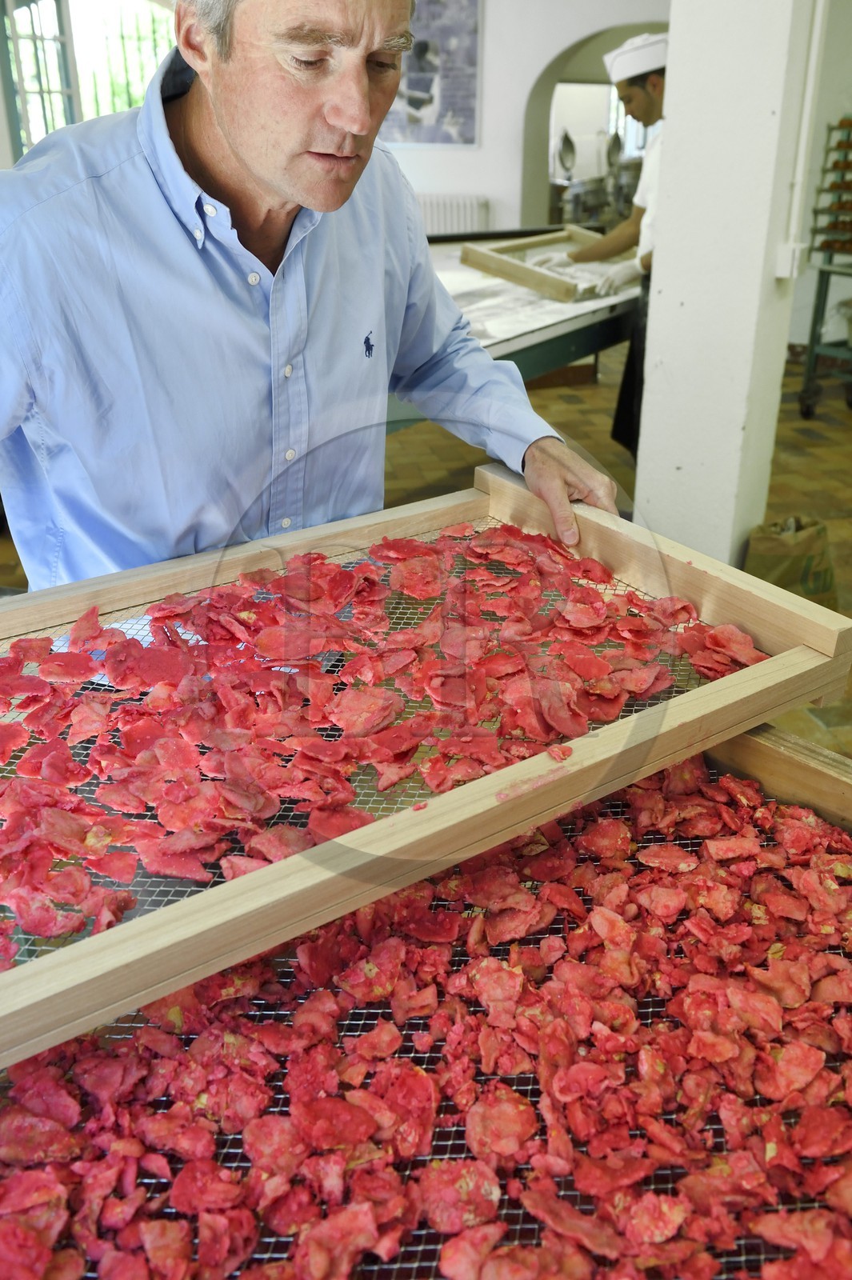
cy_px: 640
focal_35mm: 31
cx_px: 426
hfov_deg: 42.3
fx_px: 1102
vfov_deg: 60.3
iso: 1600
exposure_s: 1/200
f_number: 7.1
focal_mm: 31
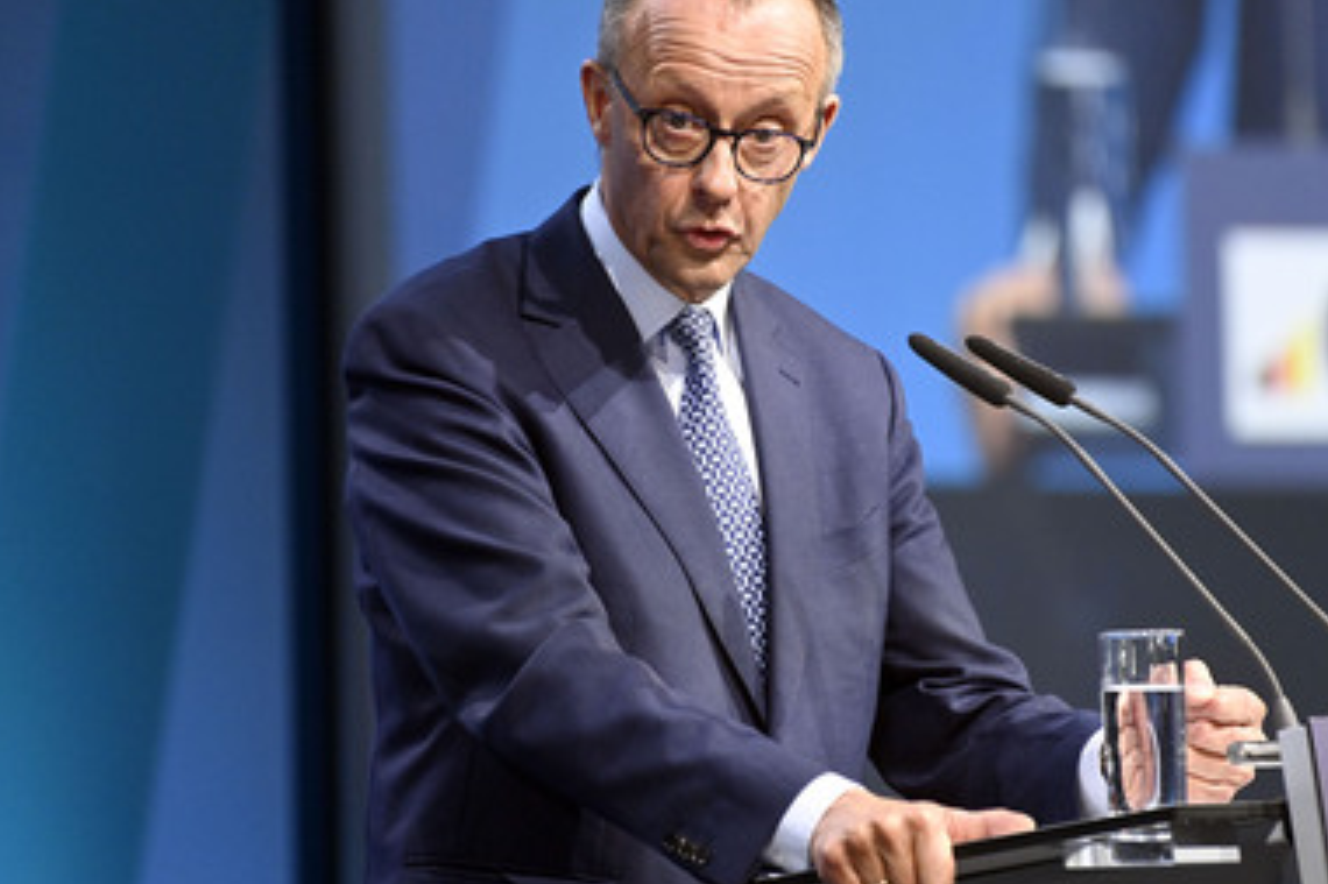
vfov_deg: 2.3
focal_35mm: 593
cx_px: 750
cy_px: 437
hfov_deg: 3.5
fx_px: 21865
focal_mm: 500
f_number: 5.6
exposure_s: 1/500
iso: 8000
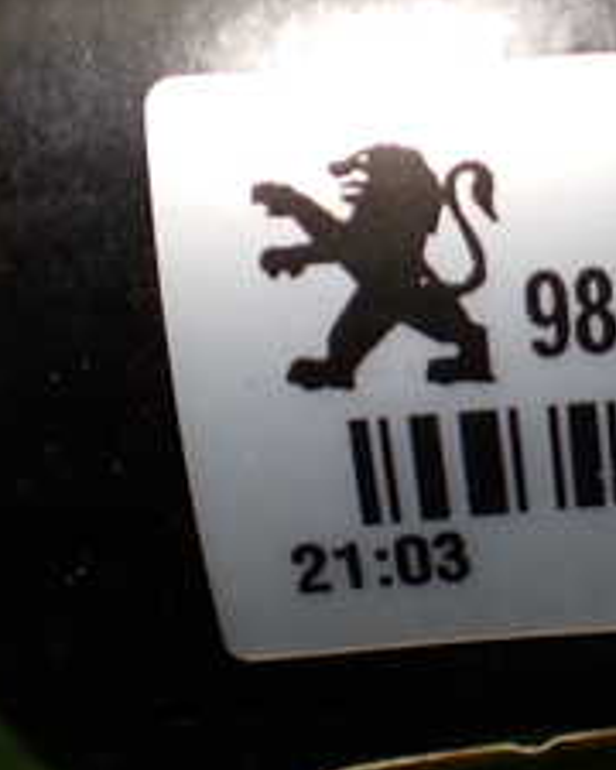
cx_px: 825
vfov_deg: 24.4
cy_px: 291
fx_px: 1778
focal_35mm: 78
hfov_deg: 18.2
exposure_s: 1/125
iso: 160
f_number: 2.3
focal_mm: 5.4
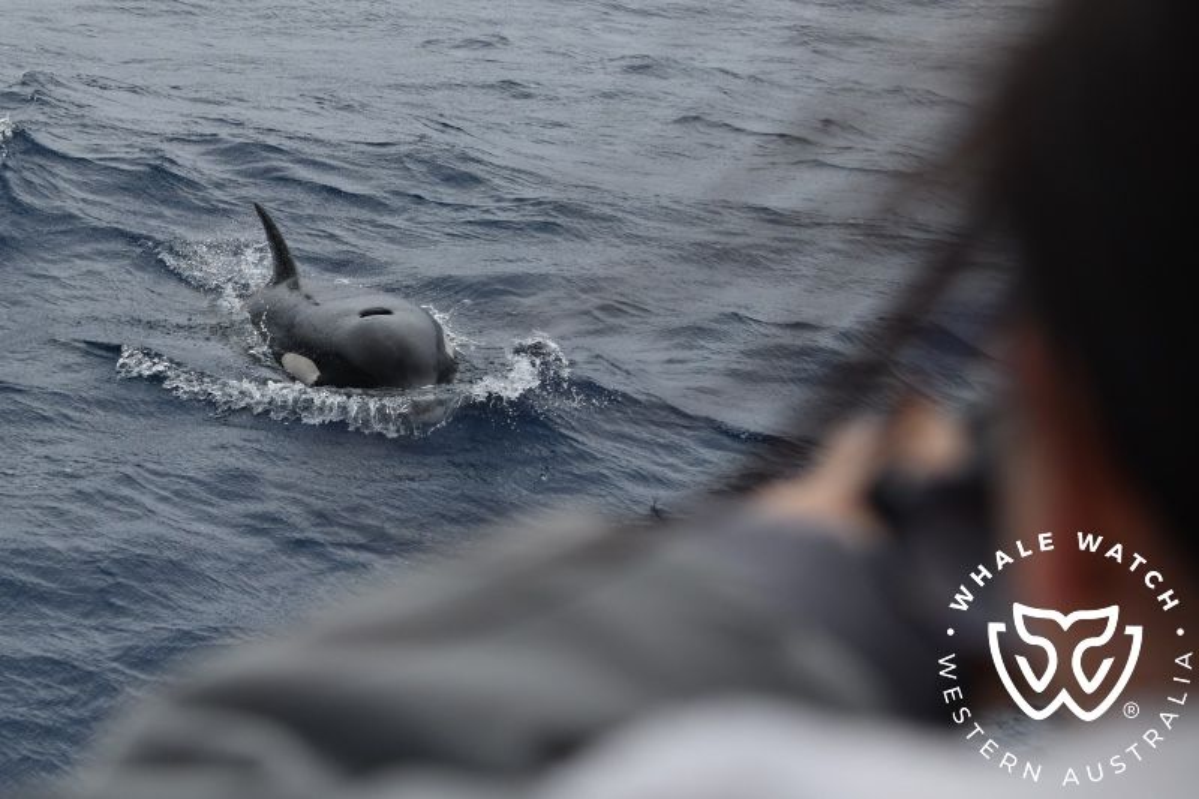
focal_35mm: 60
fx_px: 1998
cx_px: 600
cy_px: 400
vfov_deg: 22.6
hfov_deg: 33.4
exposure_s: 1/8000
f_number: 5.6
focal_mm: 60
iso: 1000
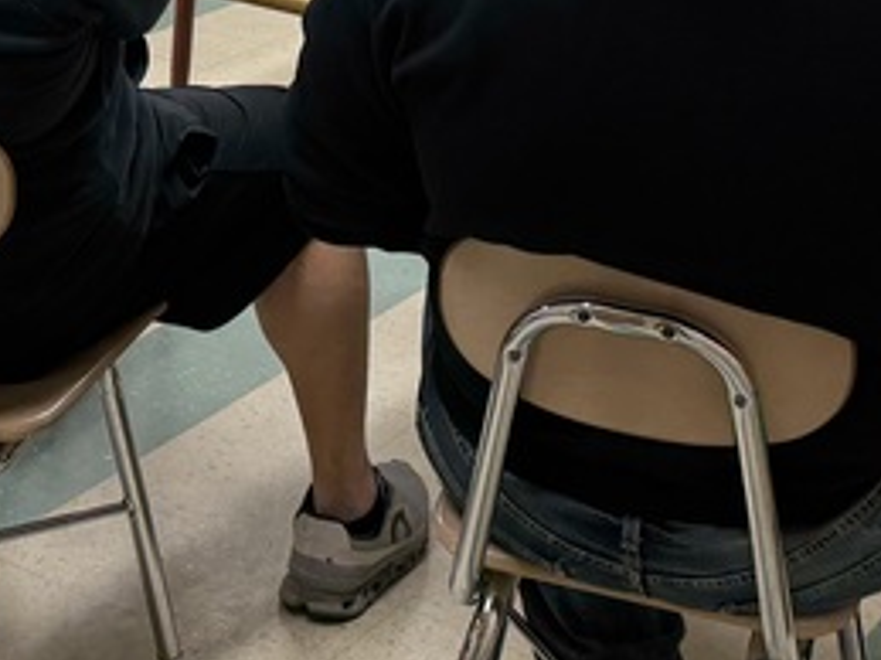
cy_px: -231
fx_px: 2417
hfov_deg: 20.3
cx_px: 122
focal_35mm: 95
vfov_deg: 14.8
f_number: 1.78
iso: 160
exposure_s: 1/120
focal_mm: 6.76
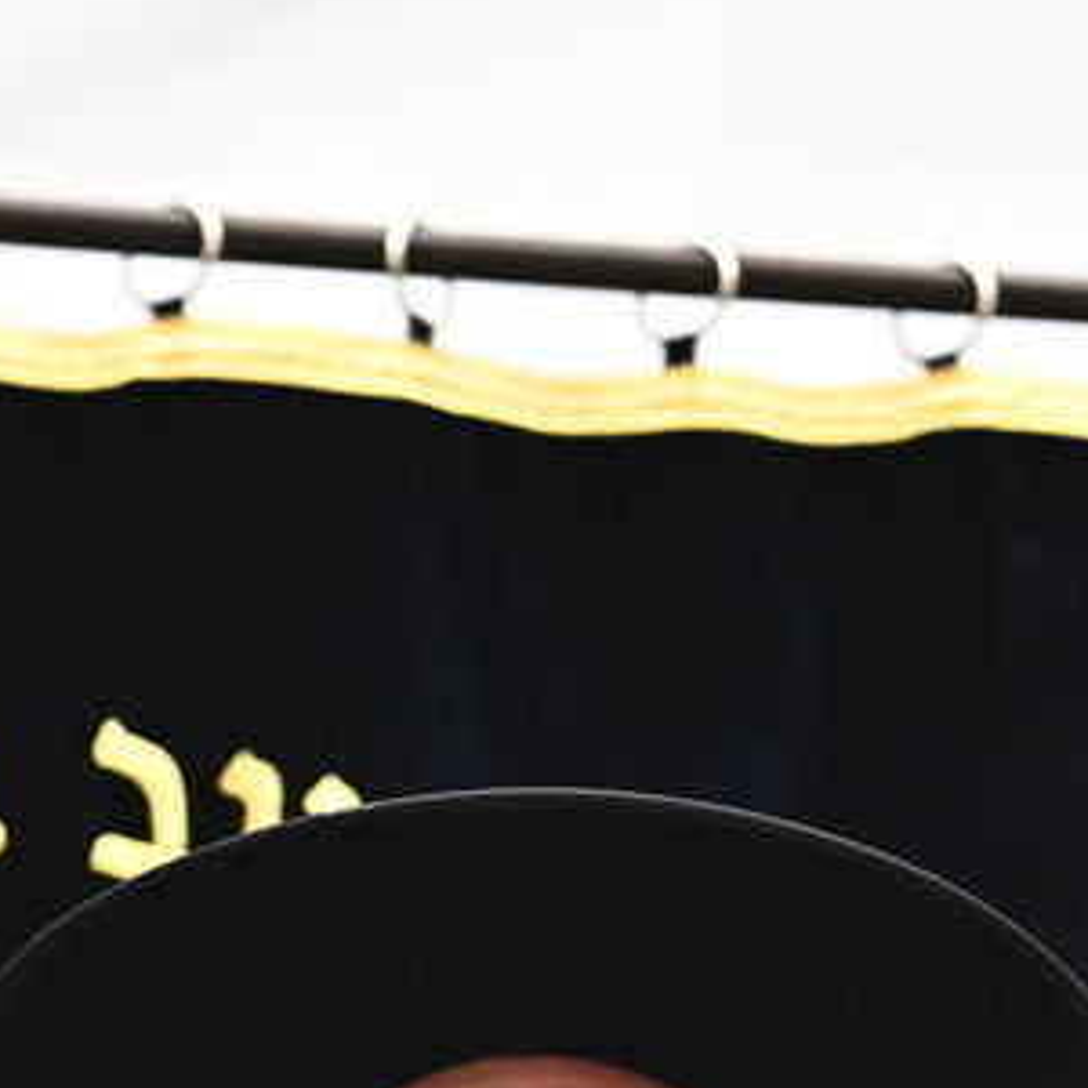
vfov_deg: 7.5
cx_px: 417
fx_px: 8179
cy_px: 1603
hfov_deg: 7.6
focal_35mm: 230
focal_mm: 58
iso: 3200
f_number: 5
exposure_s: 1/320
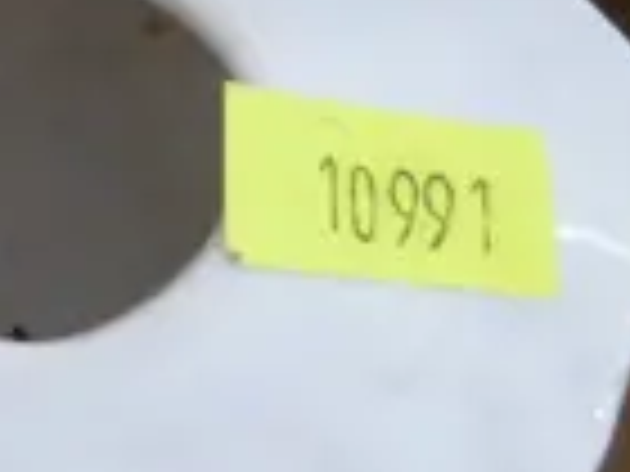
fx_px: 5333
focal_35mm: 293
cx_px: -1354
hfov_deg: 6.2
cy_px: -906
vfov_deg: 4.9
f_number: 4.4
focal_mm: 20
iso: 2000
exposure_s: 1/60
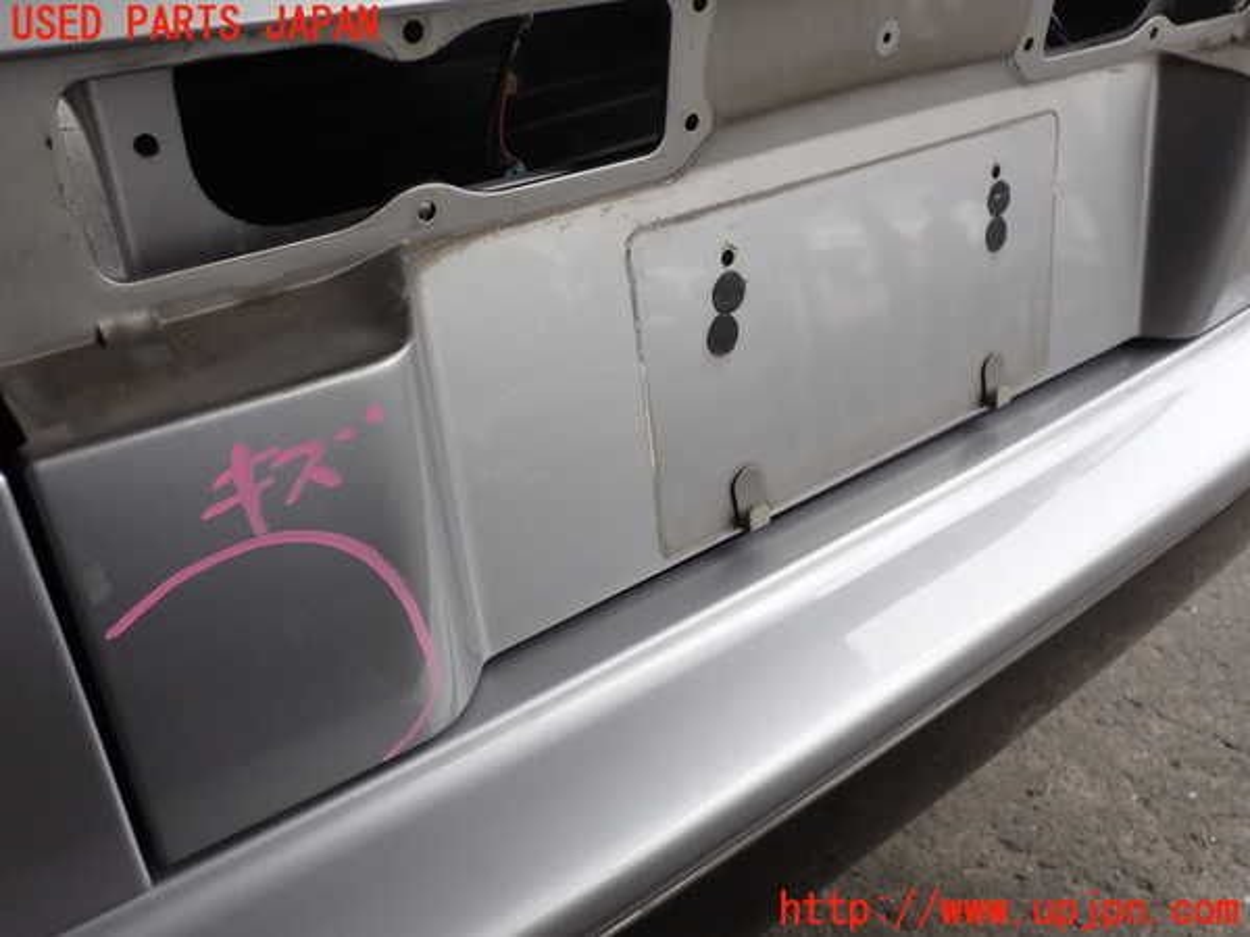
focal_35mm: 30
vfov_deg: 46.8
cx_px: 625
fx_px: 1083
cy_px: 468
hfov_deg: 60.0
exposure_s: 1/80
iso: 100
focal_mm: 5.4
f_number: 3.2
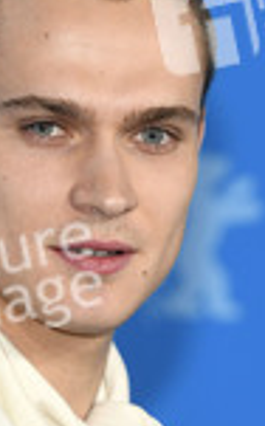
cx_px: 39
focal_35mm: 472
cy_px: 432
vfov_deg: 4.4
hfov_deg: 2.8
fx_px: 5470
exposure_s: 1/400
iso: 640
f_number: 4
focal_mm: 175
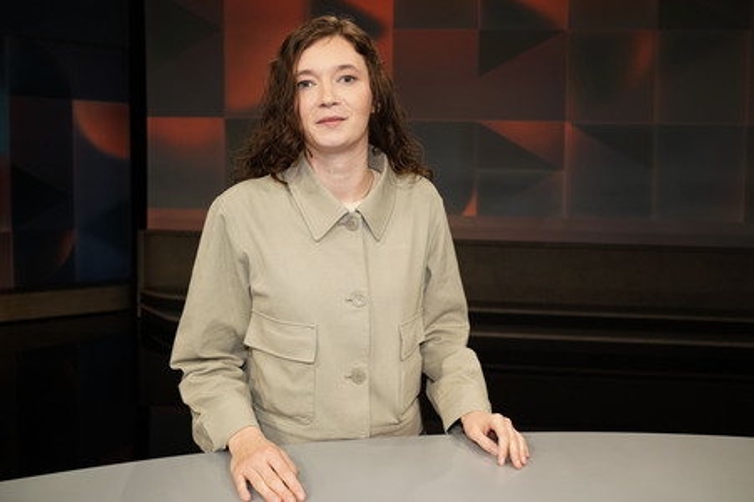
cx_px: 377
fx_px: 691
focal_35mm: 33
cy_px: 251
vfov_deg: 39.9
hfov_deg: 57.3
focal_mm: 33
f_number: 5.6
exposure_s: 1/160
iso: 2000
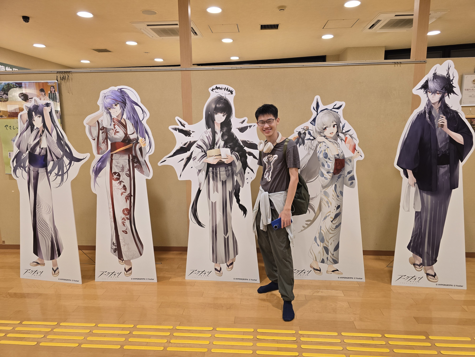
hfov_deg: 73.9
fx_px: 316
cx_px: 238
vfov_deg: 58.9
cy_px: 178
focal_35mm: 23
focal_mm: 6.3
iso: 200
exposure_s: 1/100
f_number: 1.7
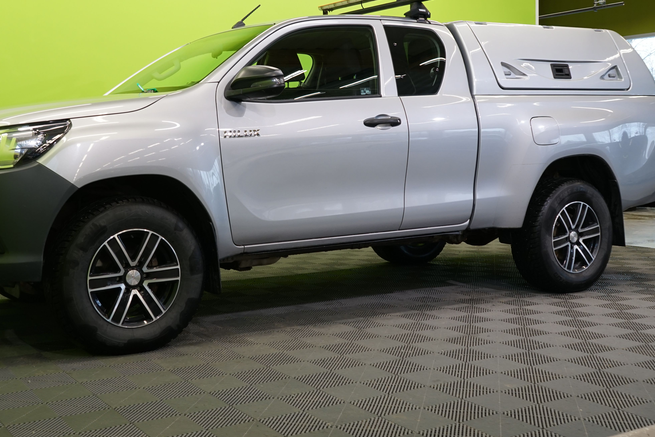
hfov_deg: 42.5
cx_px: 261
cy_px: 168
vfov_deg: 29.2
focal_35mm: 46
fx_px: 837
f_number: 5.6
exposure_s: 1/30
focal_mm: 30
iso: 500
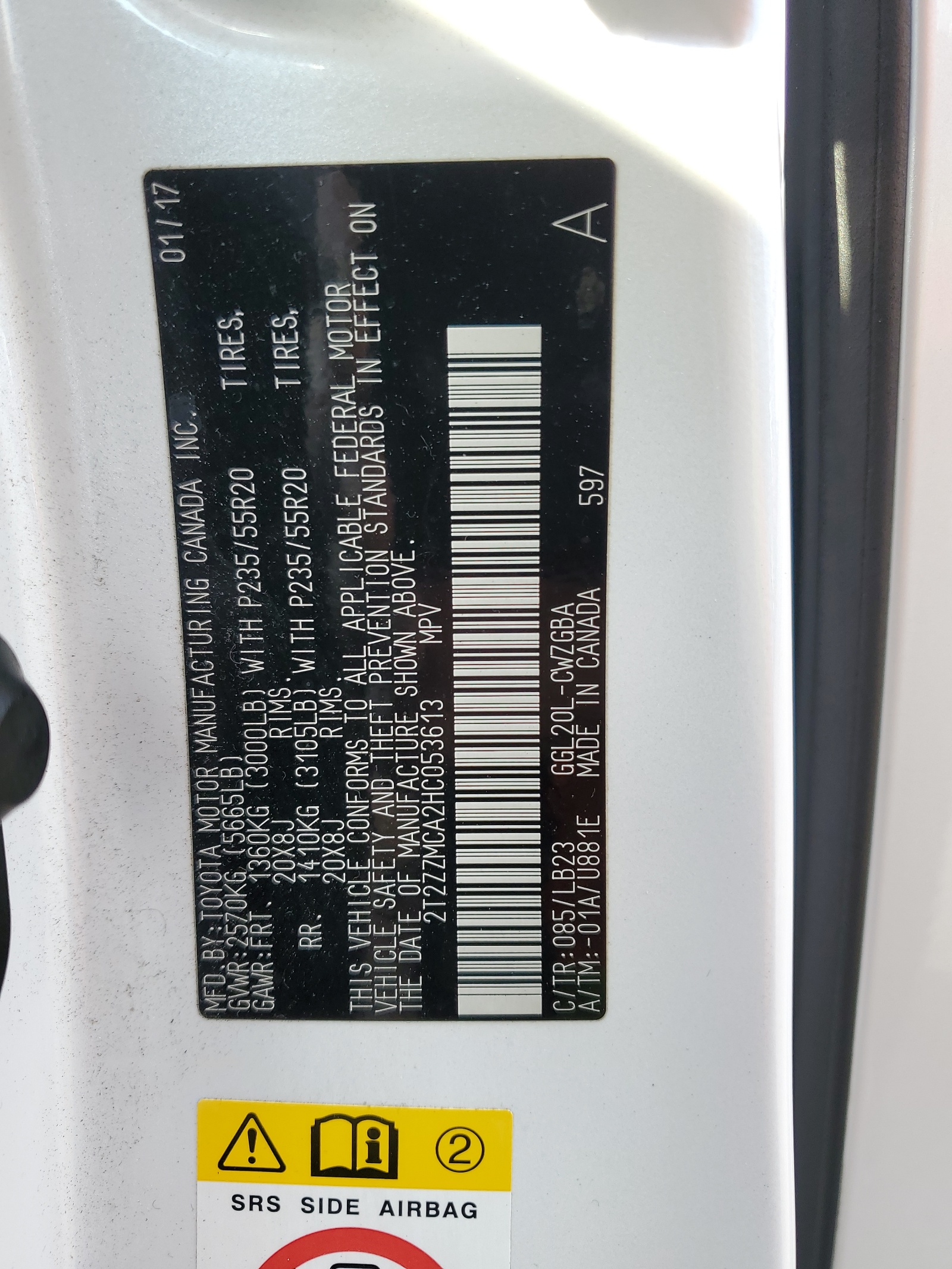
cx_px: 476
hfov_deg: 53.1
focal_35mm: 26
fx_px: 953
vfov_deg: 67.3
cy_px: 634
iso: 50
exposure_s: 1/263
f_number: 1.5
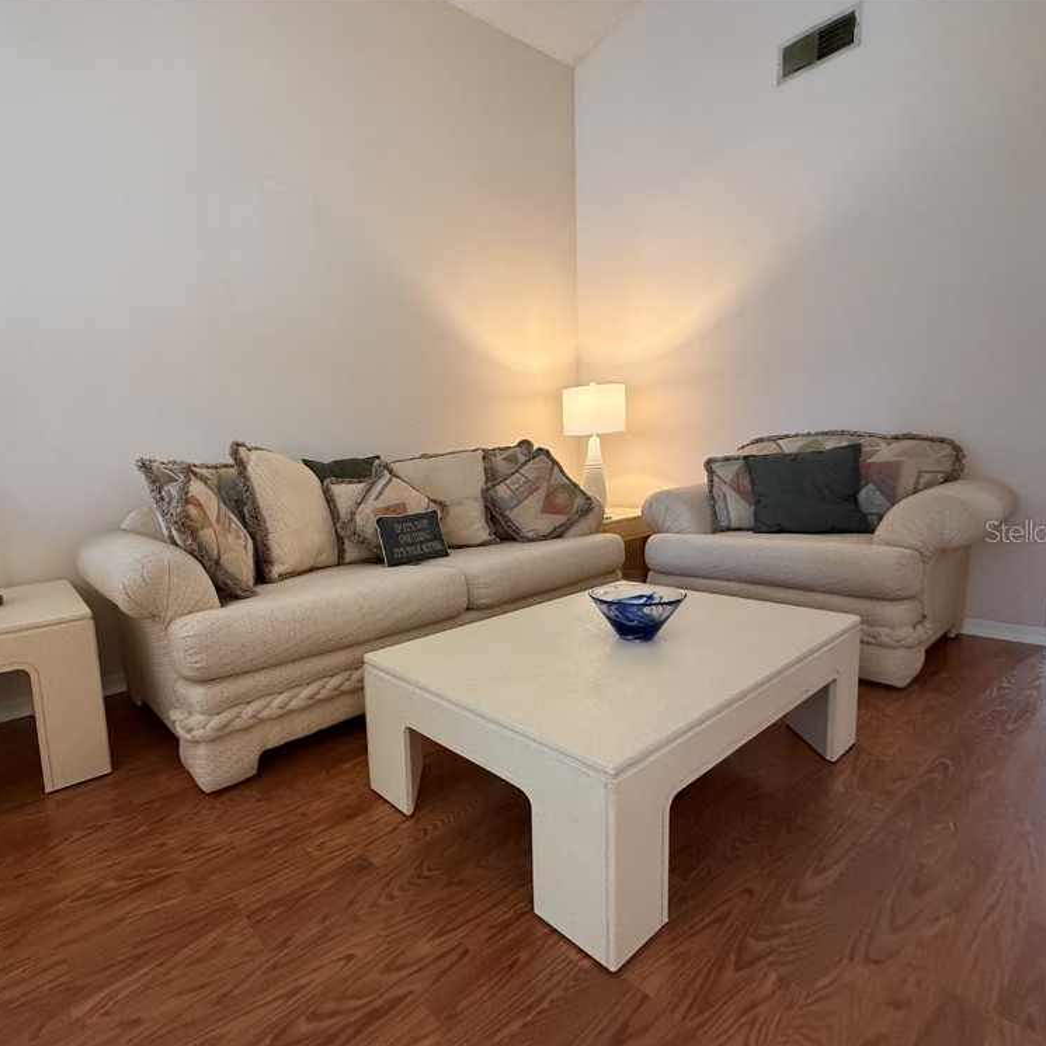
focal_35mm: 17
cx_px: 399
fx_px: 581
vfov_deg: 84.0
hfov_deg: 82.5
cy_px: 531
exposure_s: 1/60
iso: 320
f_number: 2.2
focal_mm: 2.22
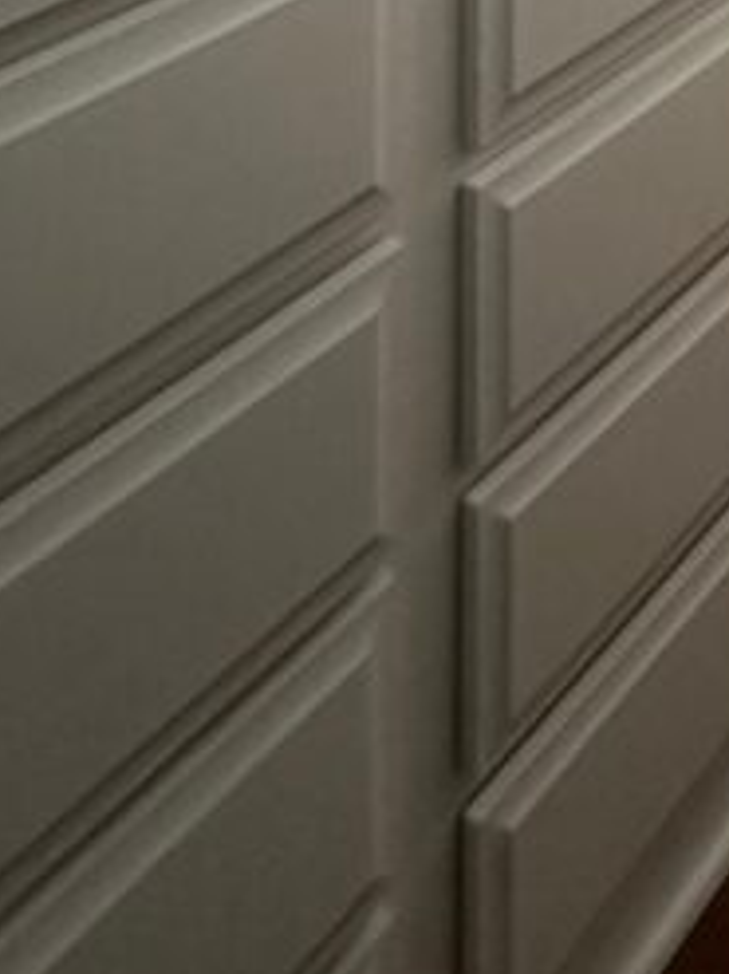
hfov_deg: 22.8
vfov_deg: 22.1
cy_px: -733
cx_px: 914
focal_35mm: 58
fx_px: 1630
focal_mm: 2.22
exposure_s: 1/60
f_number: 2.2
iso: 640
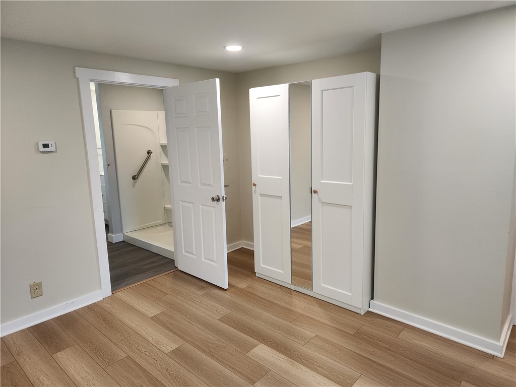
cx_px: 258
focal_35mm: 23
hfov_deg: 73.9
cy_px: 194
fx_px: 343
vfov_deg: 58.9
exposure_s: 1/120
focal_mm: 6.4
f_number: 1.8
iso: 200
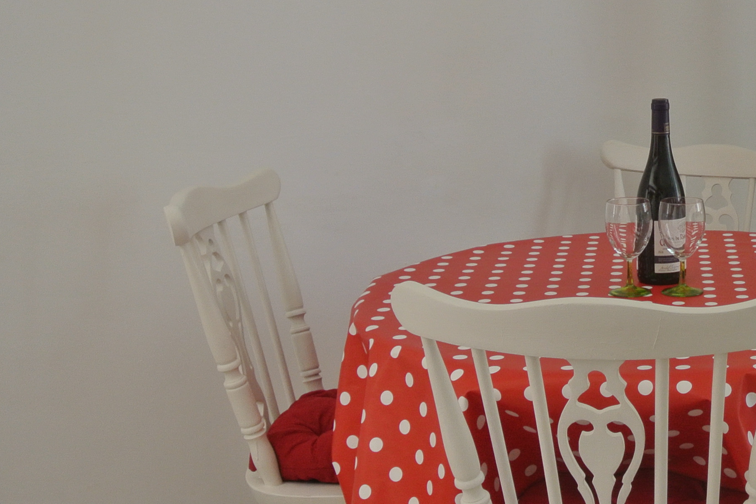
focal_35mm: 73
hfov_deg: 26.1
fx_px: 1533
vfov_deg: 18.7
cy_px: 254
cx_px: 774
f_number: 3.8
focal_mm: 12.7
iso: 400
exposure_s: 1/80
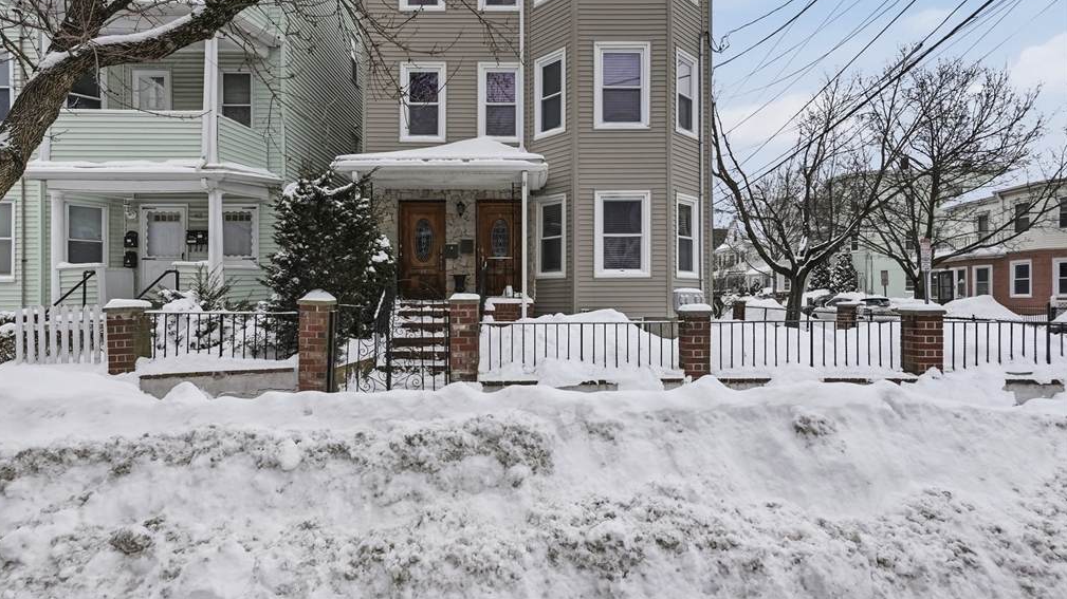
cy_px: 241
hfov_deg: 94.2
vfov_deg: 61.8
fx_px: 496
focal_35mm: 18
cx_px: 530
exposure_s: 1/4000
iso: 800
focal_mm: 11
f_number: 7.1
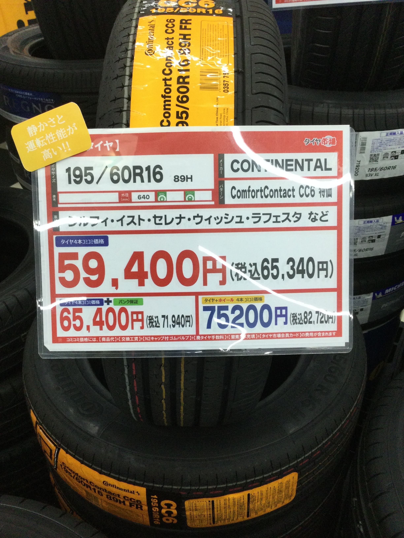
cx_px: 202
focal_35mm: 31
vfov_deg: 58.4
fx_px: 482
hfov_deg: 45.4
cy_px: 269
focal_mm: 3.3
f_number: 2.4
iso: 25
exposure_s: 1/30
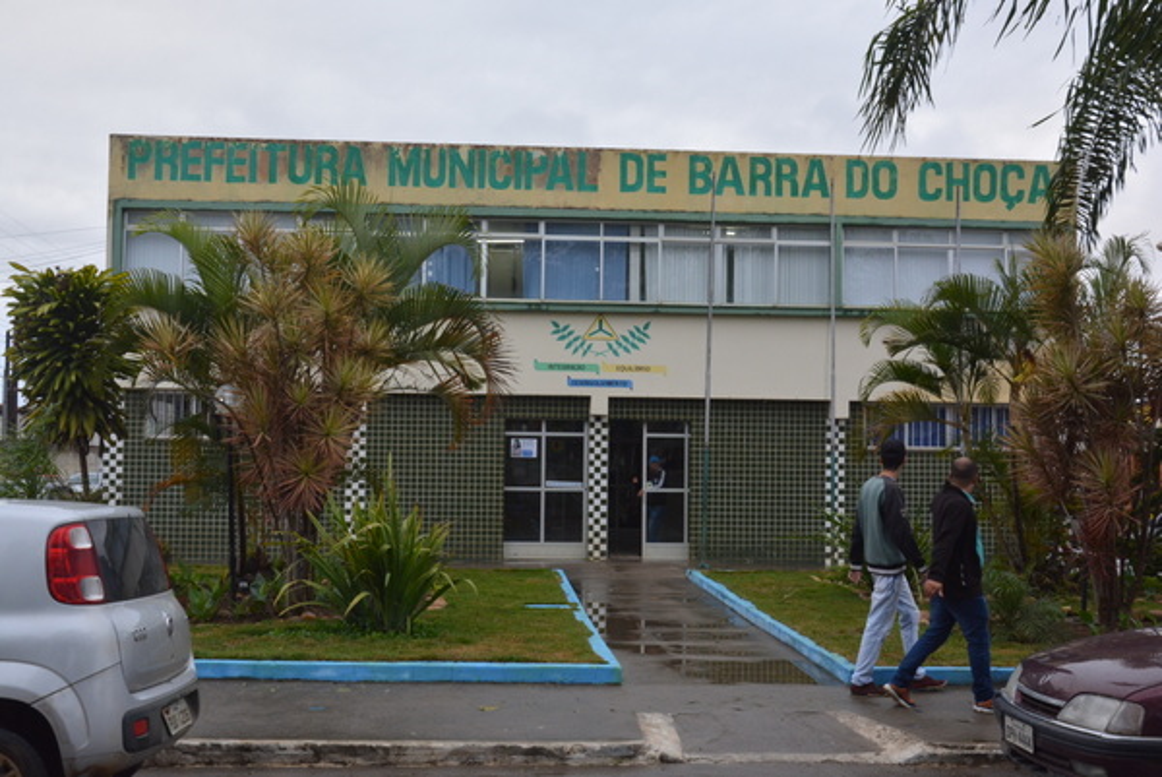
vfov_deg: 31.9
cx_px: 581
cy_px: 388
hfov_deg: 46.4
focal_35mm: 42
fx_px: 1357
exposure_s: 1/200
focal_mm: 28
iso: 1000
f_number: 7.1
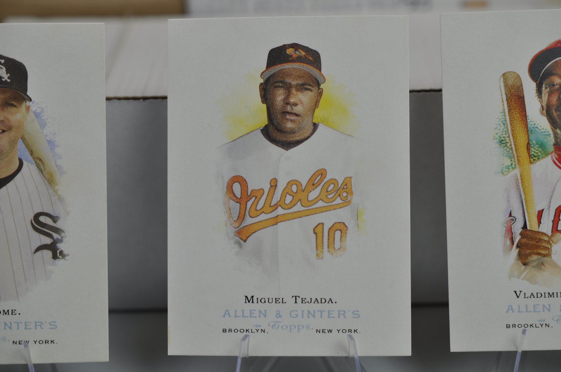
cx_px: 280
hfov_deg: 33.4
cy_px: 186
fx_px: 934
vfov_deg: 22.6
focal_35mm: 60
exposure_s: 1/100
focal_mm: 40
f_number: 5
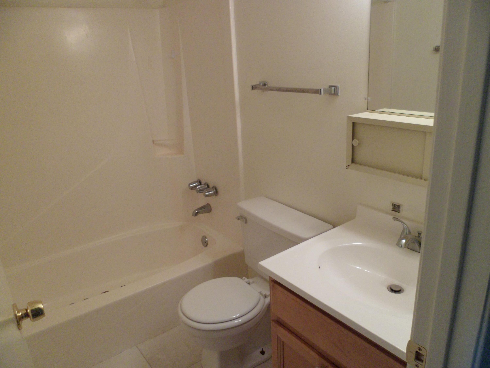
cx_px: 245
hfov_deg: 67.3
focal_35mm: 26
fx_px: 368
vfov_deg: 53.1
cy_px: 184
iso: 240
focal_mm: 4.9
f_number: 3.3
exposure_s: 1/45
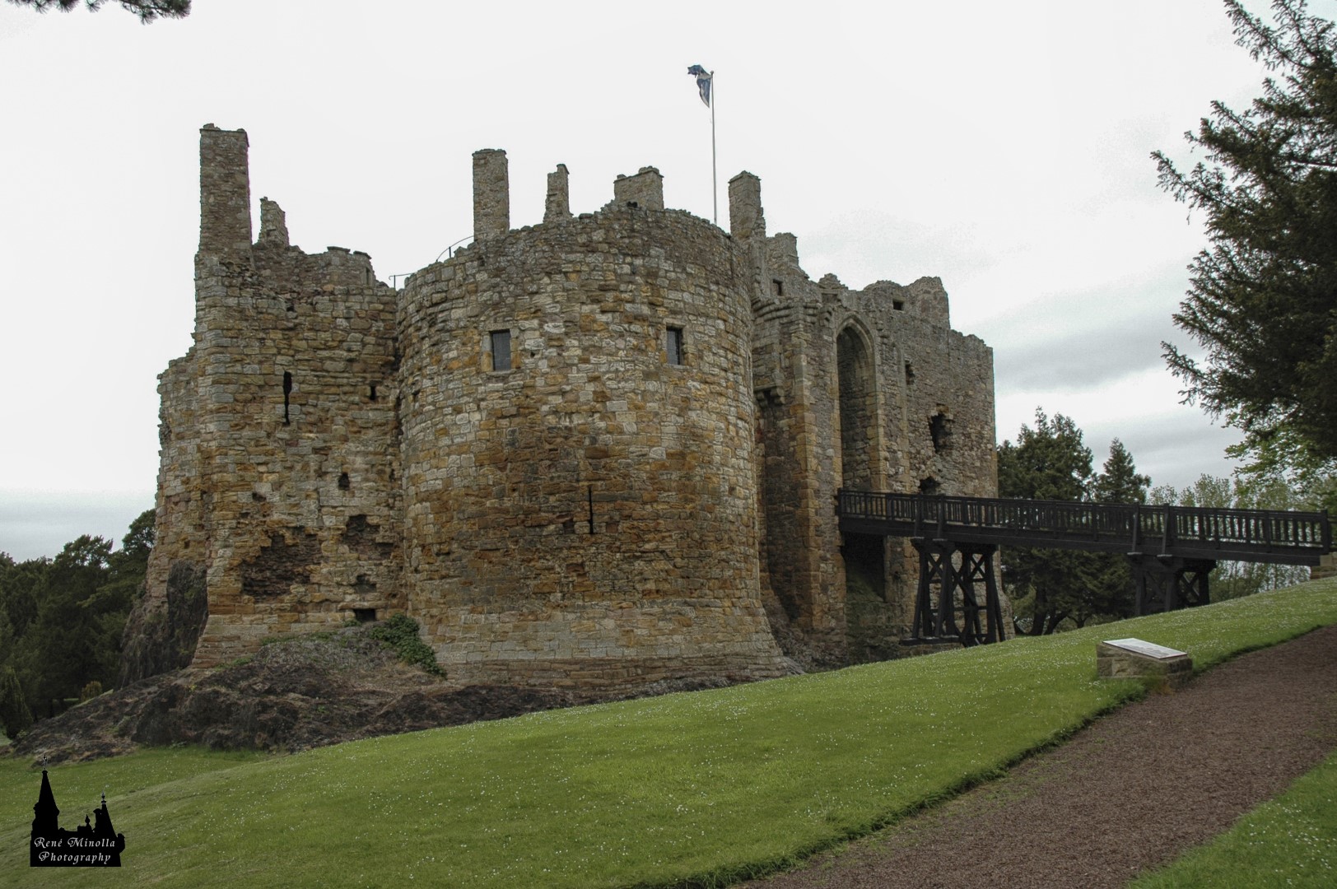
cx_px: 668
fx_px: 1002
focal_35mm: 27
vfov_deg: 47.9
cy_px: 444
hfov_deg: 67.4
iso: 200
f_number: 7.1
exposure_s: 1/200
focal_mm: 18
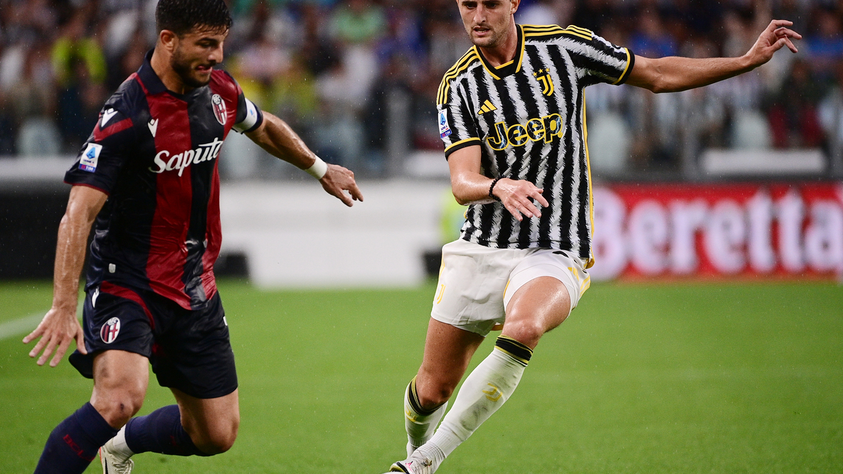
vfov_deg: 2.5
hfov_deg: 4.4
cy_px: 248
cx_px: 371
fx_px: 11066
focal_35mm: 495
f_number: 4
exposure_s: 1/1250
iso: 2500
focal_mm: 400
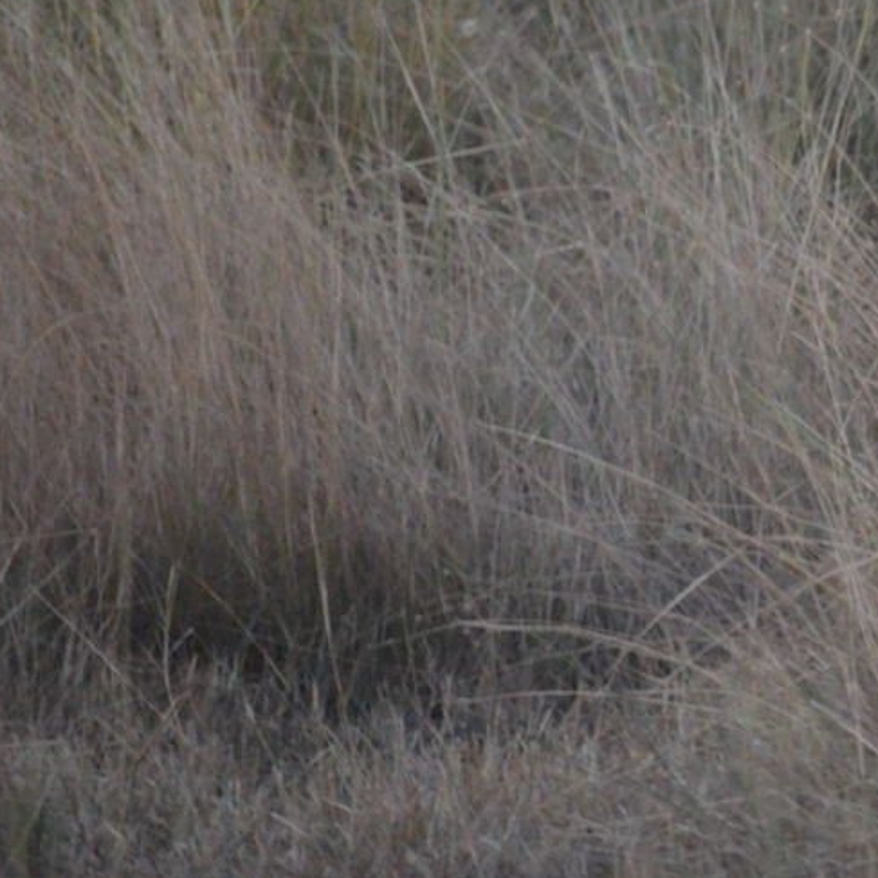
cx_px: 1020
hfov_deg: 1.7
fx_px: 28811
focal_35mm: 1004
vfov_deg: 1.7
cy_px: 197
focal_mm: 300
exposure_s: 1/60
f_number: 5.6
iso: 3200
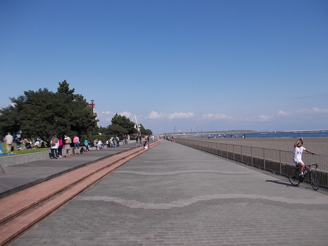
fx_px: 275
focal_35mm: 29
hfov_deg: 61.7
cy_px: 123
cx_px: 164
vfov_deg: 48.2
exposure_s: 1/1250
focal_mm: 4.1
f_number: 3.3
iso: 80
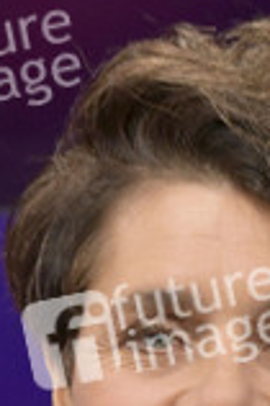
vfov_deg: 15.1
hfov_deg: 10.3
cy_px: 457
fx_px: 1488
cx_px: 229
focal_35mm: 132
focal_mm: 52
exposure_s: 1/250
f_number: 5
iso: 1600
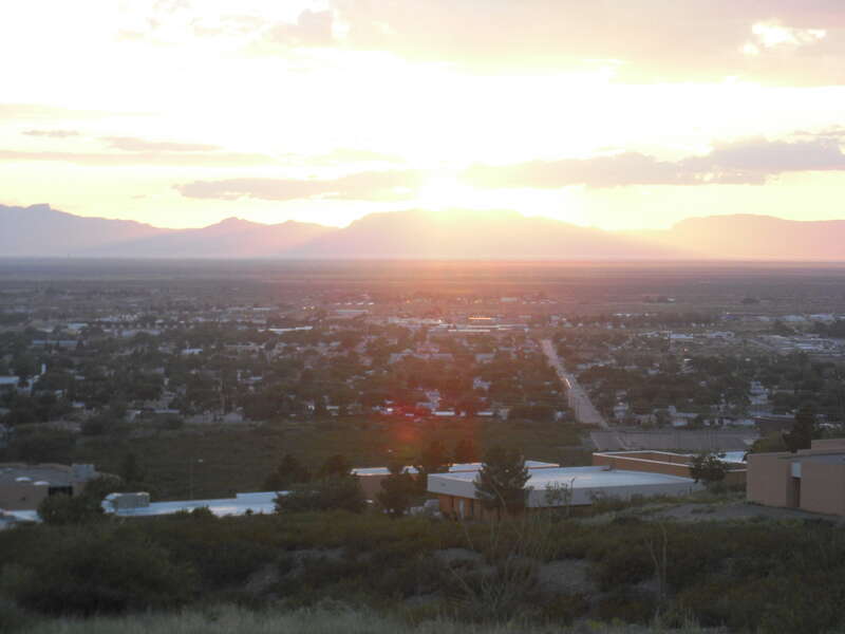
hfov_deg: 17.4
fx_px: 2758
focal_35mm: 113
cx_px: 422
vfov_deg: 13.1
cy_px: 317
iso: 200
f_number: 5.2
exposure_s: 1/100
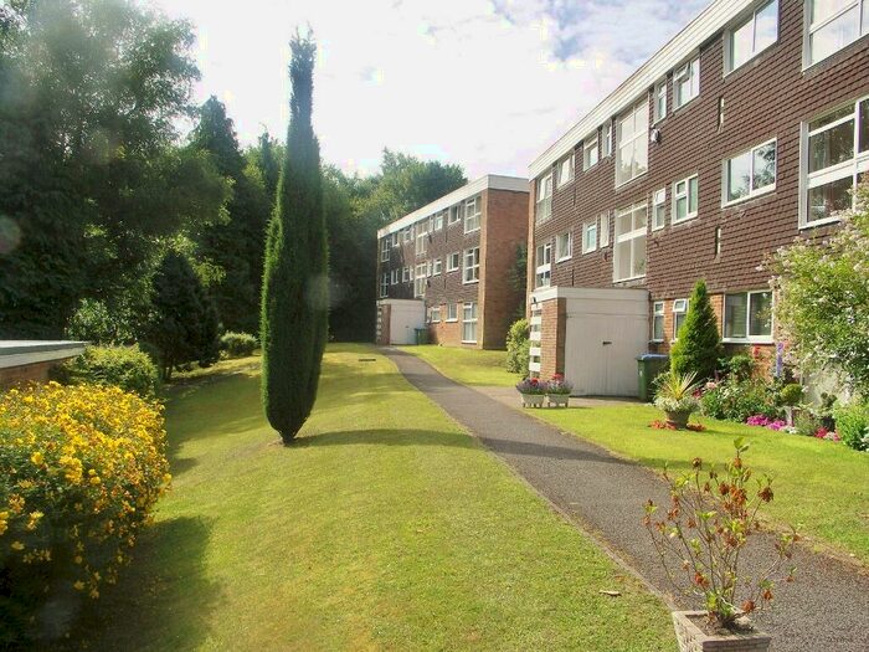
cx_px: 434
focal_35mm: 31
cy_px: 326
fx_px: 778
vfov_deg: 45.4
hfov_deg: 58.4
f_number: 7.1
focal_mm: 8
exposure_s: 1/200
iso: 50
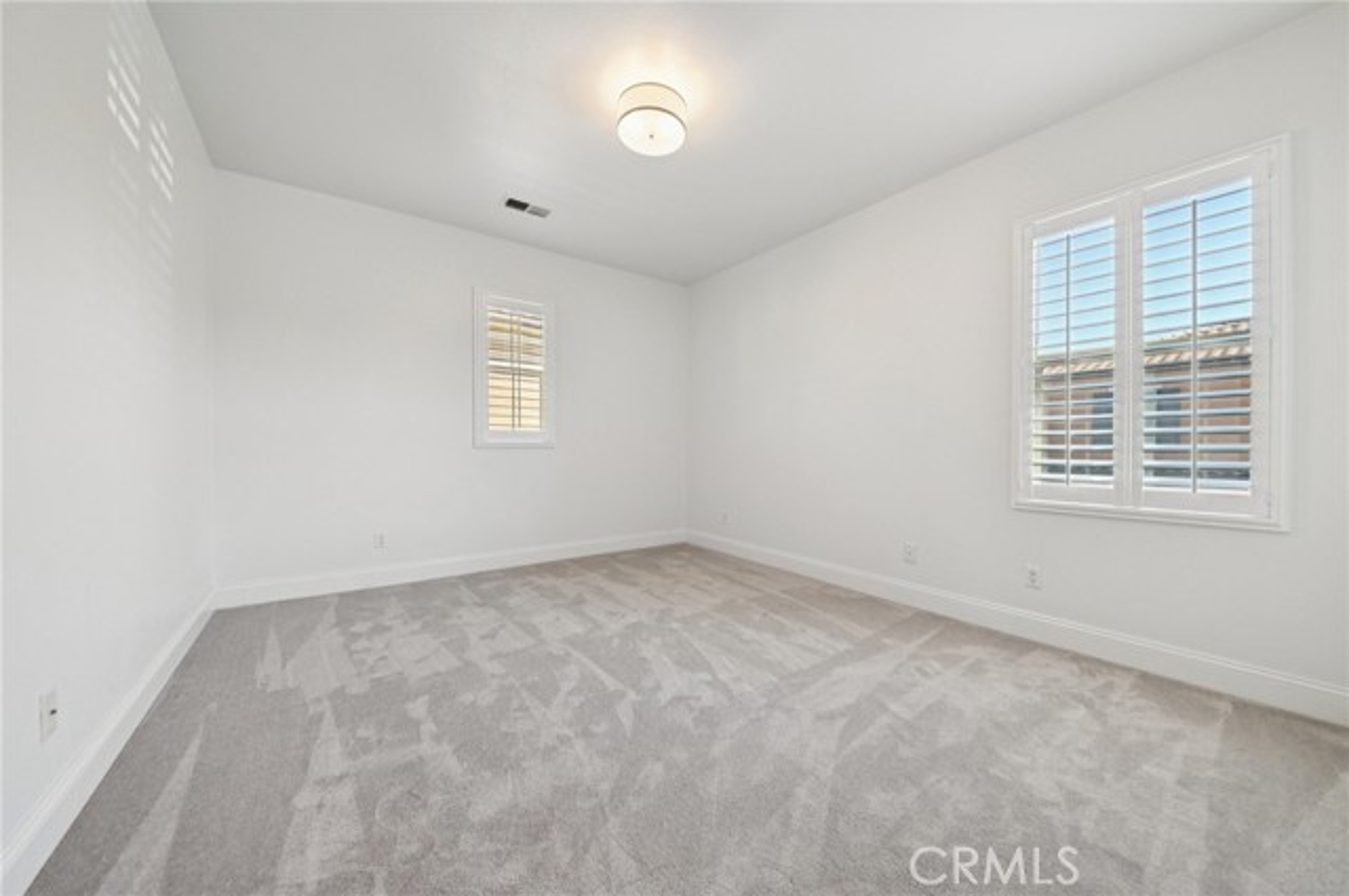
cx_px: 674
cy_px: 448
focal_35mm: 12
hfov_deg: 112.7
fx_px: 449
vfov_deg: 89.8
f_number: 8
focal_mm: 12
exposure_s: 1/13
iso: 250
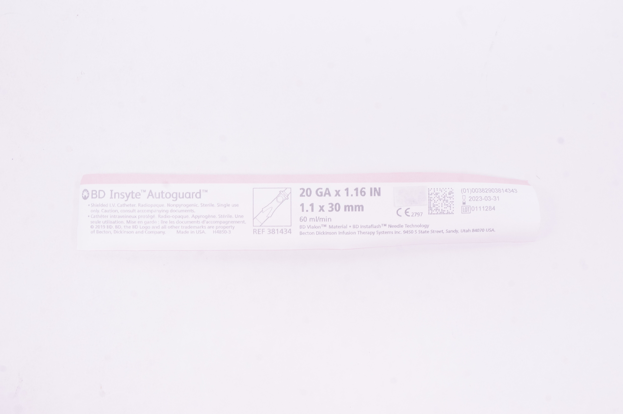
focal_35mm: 46
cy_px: 207
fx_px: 804
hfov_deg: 42.4
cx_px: 312
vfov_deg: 28.9
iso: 800
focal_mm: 31
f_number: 14
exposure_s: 1/20
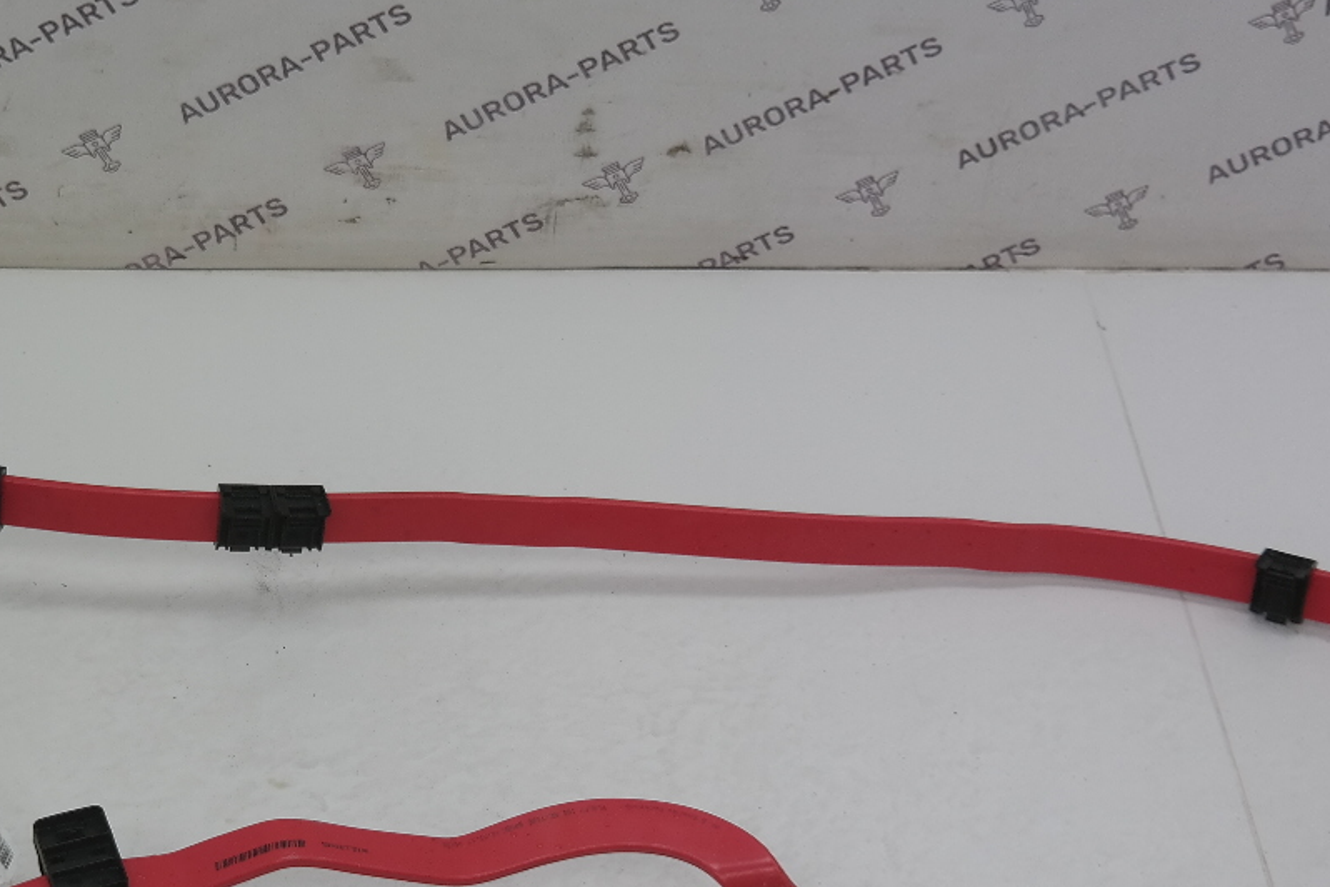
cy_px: 512
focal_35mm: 78
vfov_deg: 17.5
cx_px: 377
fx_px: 2881
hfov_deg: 25.8
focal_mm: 24
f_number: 4
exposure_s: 1/100
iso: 200
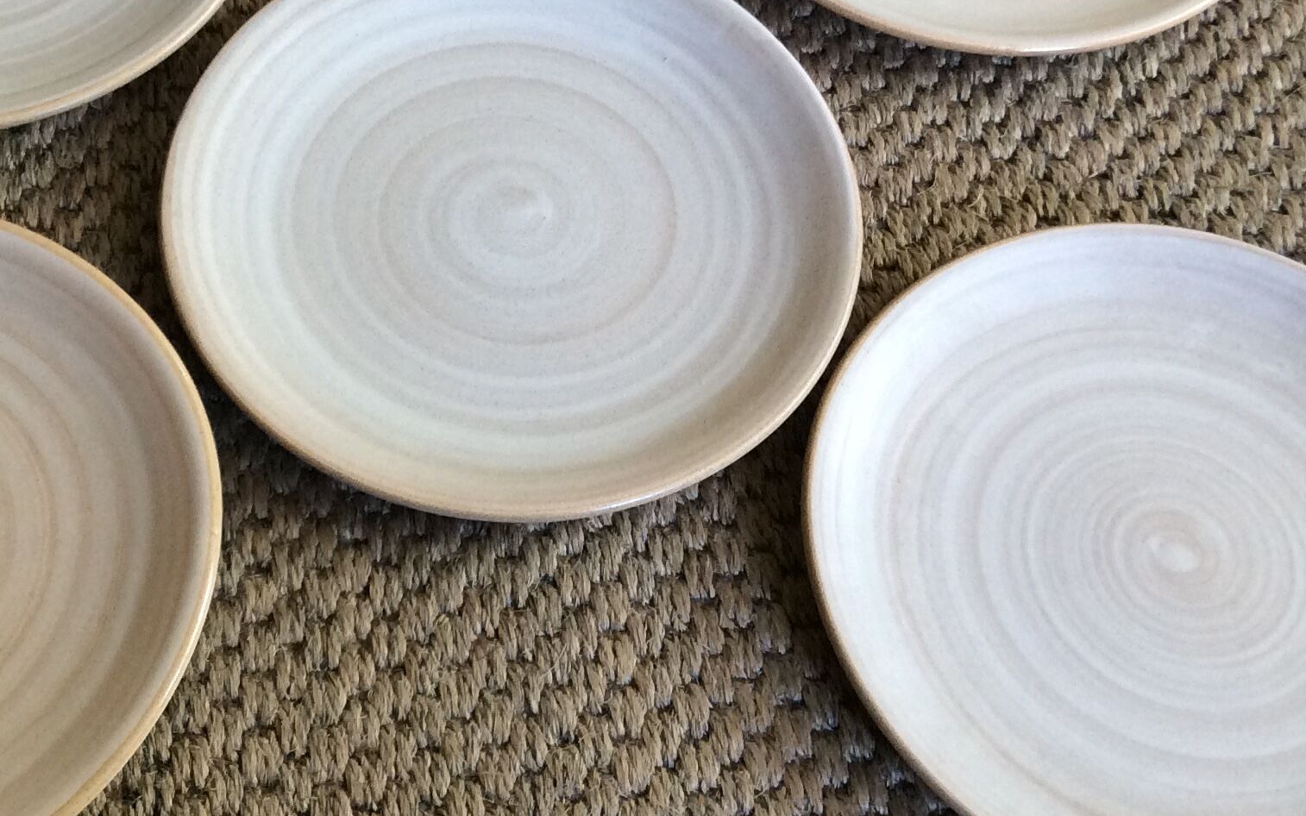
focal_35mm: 58
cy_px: 315
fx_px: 2064
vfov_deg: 22.3
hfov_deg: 34.9
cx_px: 469
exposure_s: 1/25
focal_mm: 3.3
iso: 80
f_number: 2.4
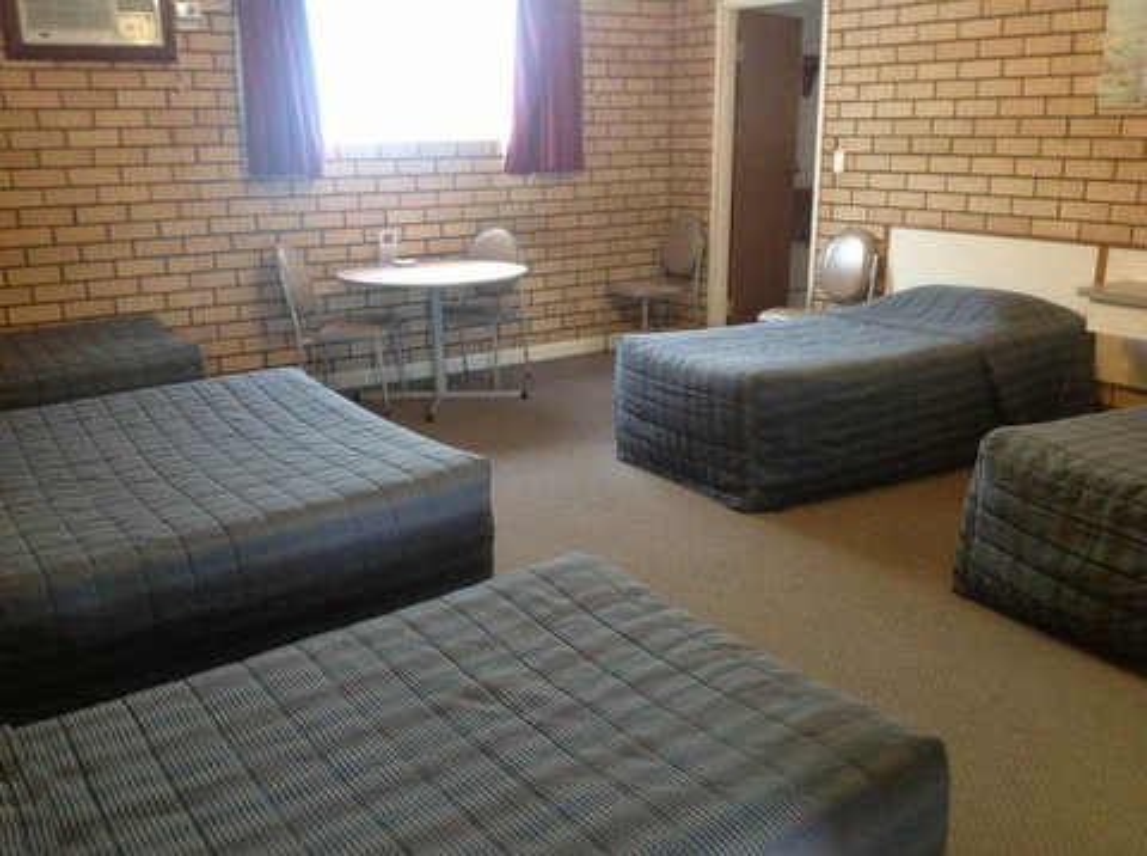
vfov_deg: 40.6
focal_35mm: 35
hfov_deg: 52.7
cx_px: 574
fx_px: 1157
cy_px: 428
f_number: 2.4
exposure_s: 1/15
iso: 400
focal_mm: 4.28
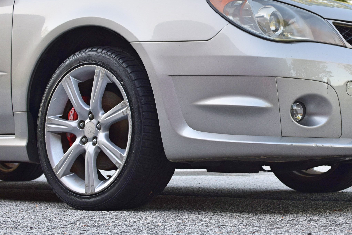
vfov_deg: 17.8
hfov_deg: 26.2
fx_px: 751
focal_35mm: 77
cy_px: 100
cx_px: 250
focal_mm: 35
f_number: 6.3
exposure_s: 1/160
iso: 400
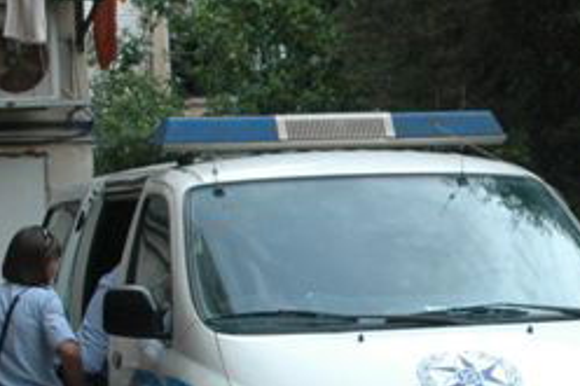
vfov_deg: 8.5
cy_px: 268
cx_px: 503
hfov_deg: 12.7
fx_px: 2592
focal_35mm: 161
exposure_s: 1/250
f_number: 8
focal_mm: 26
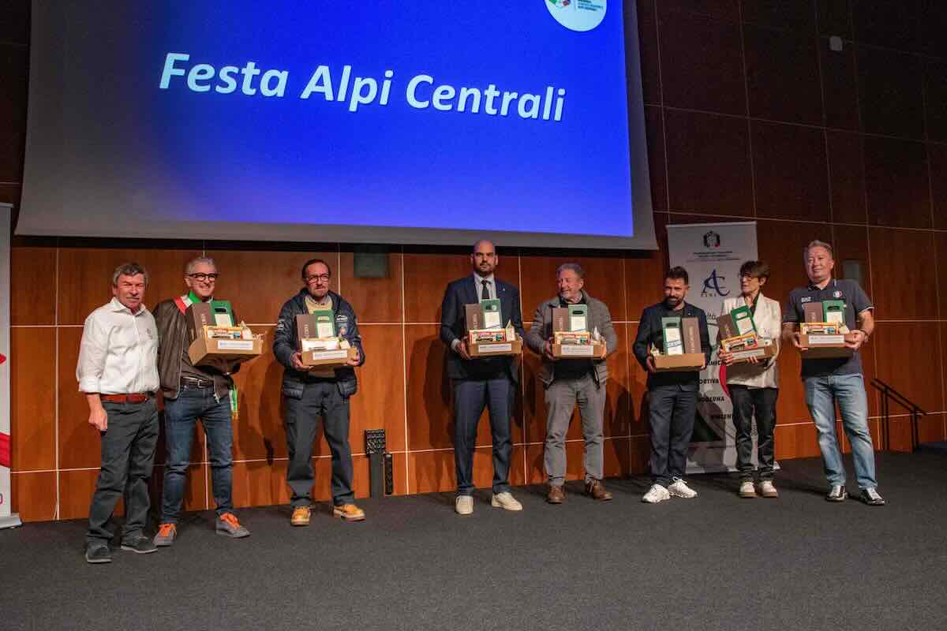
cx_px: 474
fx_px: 710
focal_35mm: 27
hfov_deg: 67.4
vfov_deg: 47.9
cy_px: 316
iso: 1250
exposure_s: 1/80
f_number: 7.1
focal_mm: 18
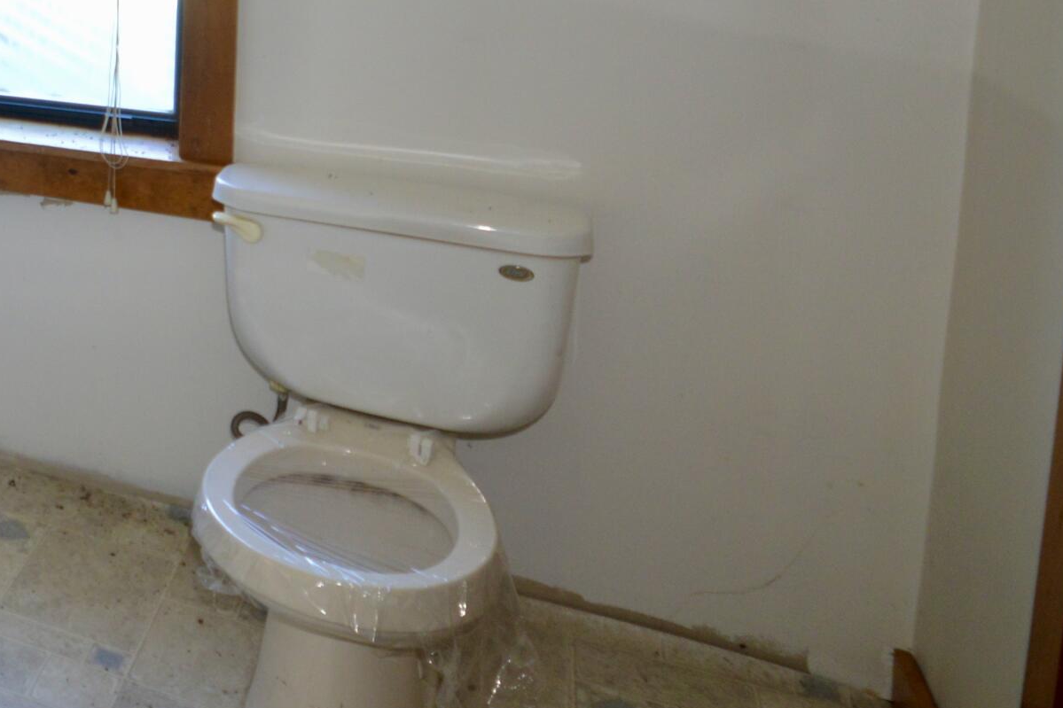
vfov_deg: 29.7
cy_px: -40
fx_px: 1218
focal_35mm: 41
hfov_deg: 35.6
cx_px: -250
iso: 400
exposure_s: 1/80
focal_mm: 11
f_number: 4.2
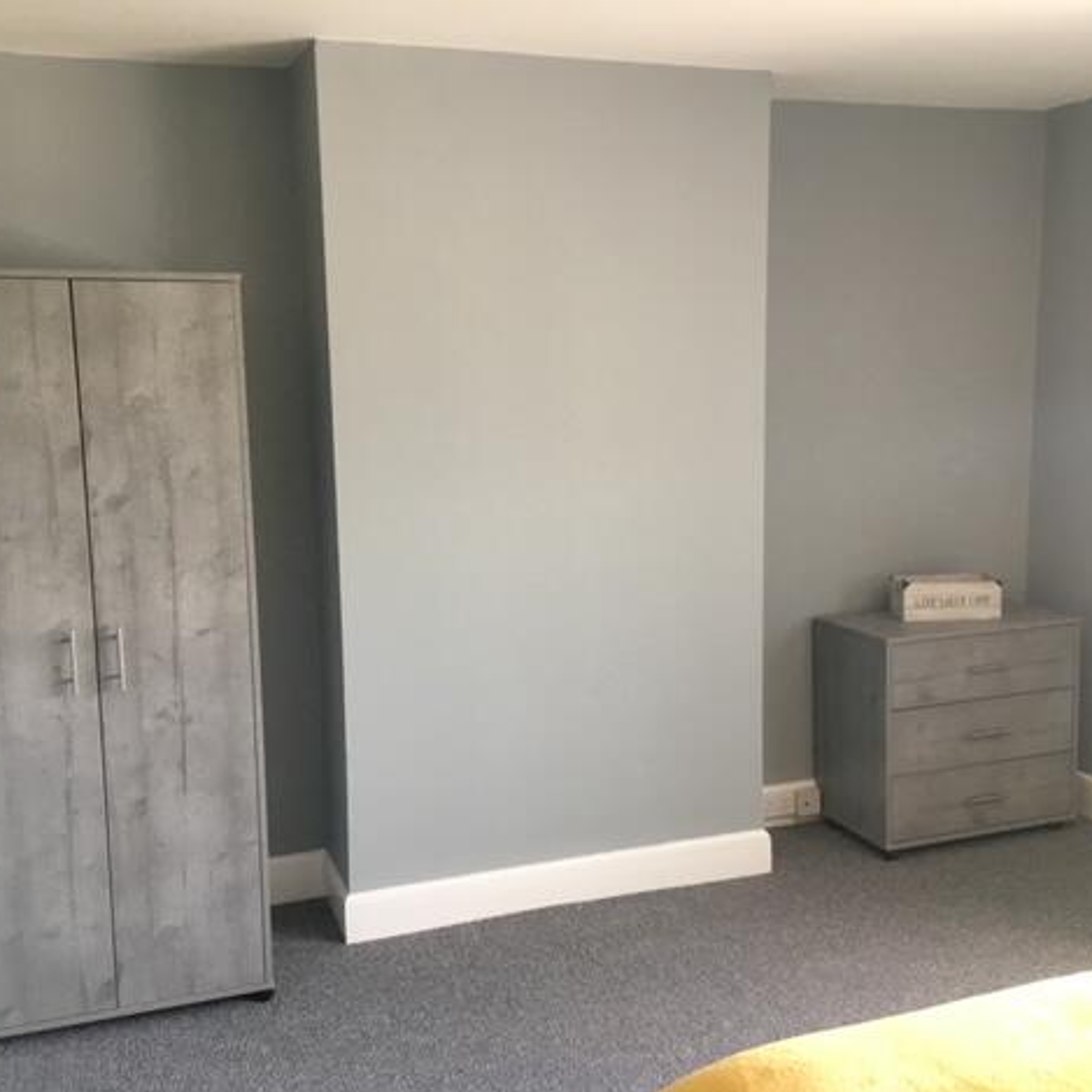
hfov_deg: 47.2
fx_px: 1249
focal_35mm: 35
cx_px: 526
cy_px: 554
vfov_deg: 47.2
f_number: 2.2
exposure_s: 1/33
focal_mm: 4.15
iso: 100
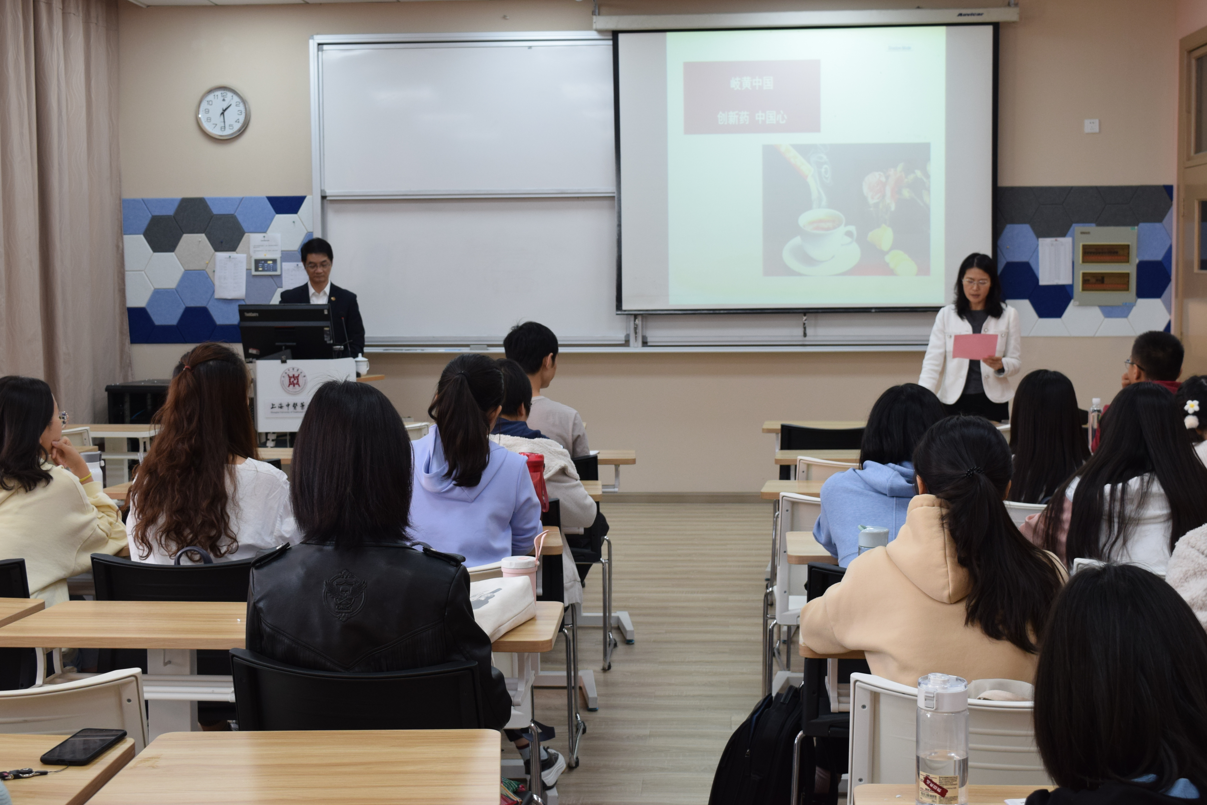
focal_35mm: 48
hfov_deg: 41.1
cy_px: 402
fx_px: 1609
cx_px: 604
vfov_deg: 28.1
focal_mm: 32
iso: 800
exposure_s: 1/50
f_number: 7.1
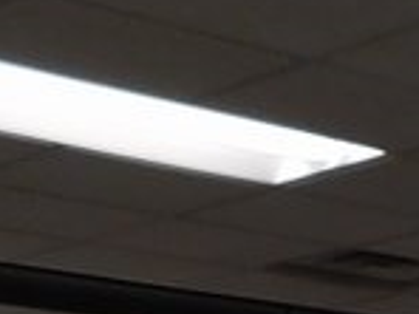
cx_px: 1081
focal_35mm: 159
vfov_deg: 7.7
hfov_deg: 10.3
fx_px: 1925
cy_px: 1047
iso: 125
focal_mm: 4
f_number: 3
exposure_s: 1/30
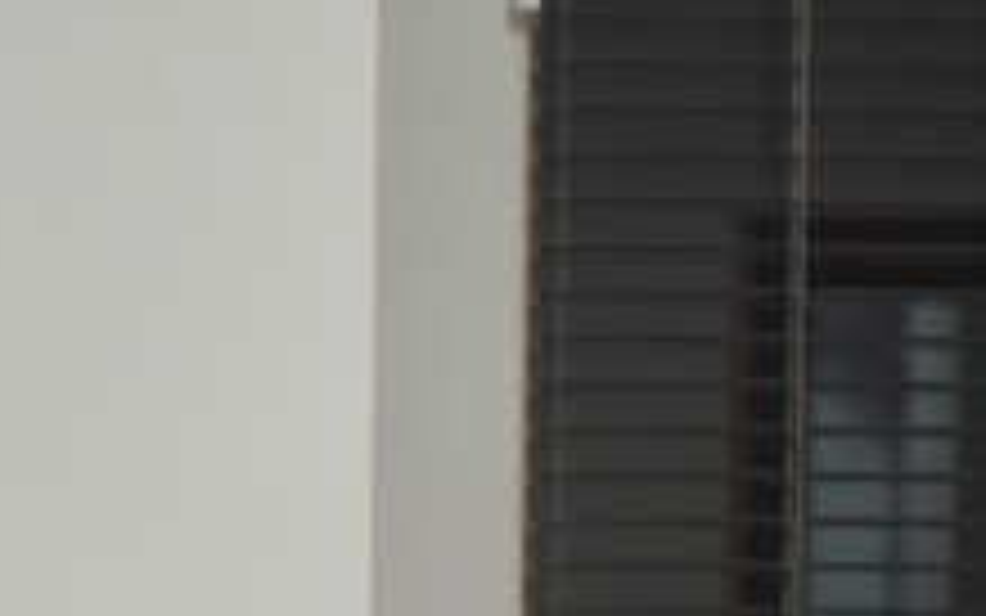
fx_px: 6982
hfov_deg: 7.9
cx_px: -567
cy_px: 1691
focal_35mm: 260
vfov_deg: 4.9
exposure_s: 1/100
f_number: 4.5
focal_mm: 23
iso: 450
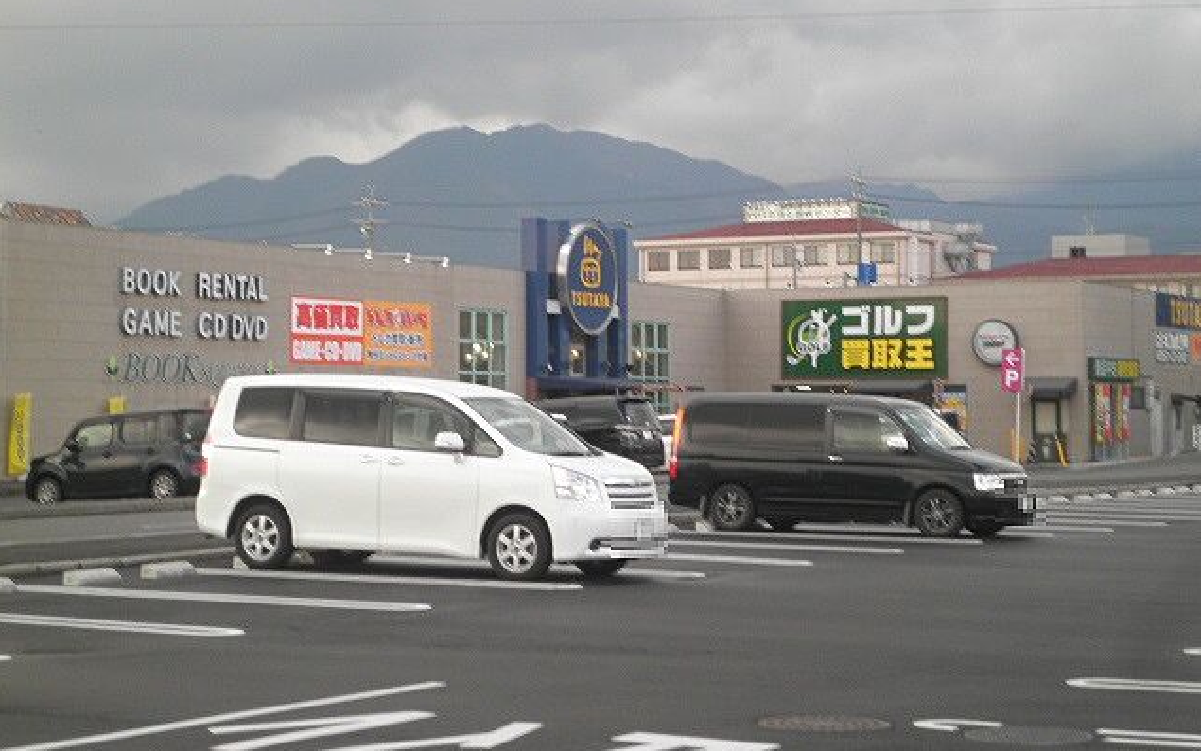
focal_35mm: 78
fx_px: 2553
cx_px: 601
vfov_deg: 16.7
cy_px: 316
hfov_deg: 26.5
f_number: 4.4
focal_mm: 13
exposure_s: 1/100
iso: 64
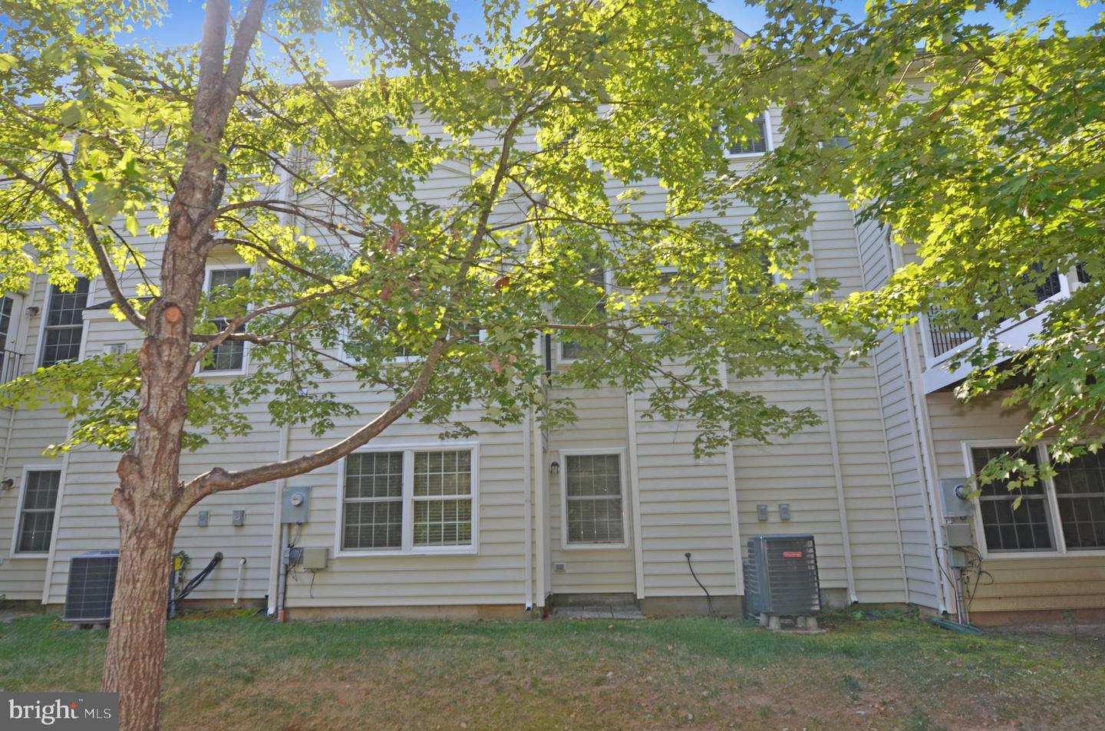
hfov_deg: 81.3
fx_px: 643
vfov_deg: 59.2
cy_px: 366
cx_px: 552
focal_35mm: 21
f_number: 5.6
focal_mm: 14
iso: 160
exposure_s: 1/125
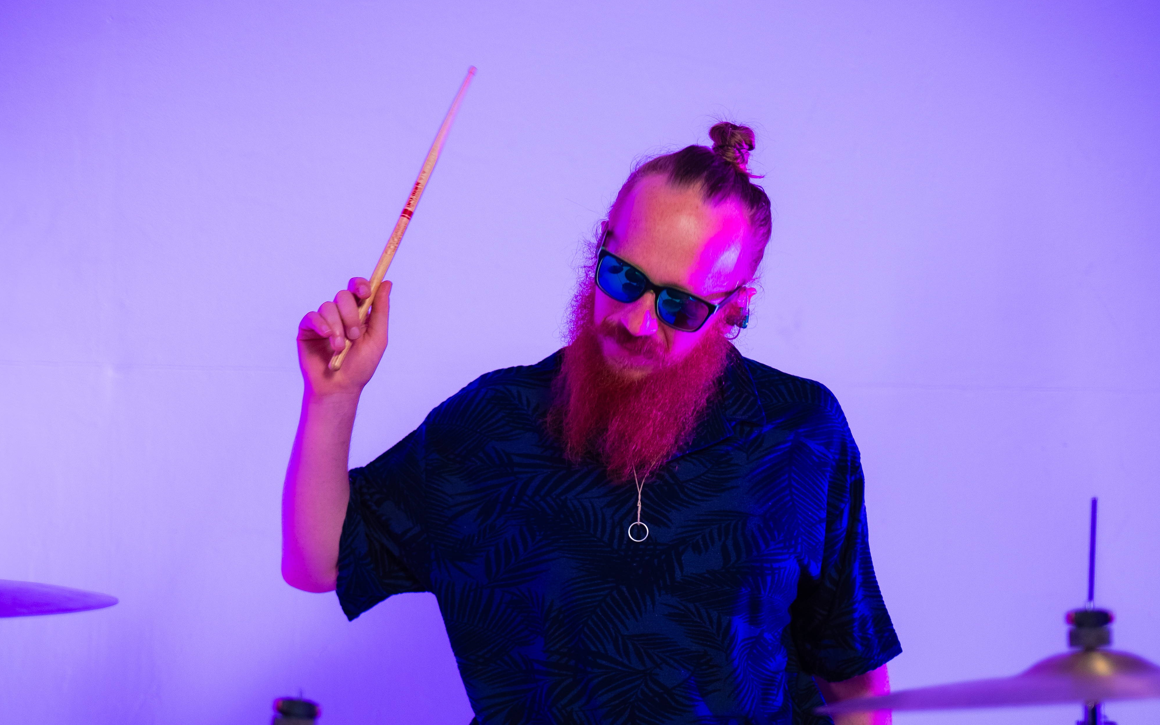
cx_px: 583
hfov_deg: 26.8
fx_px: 2434
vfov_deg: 16.9
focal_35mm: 77
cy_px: 511
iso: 800
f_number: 1.8
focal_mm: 50
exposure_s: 1/250
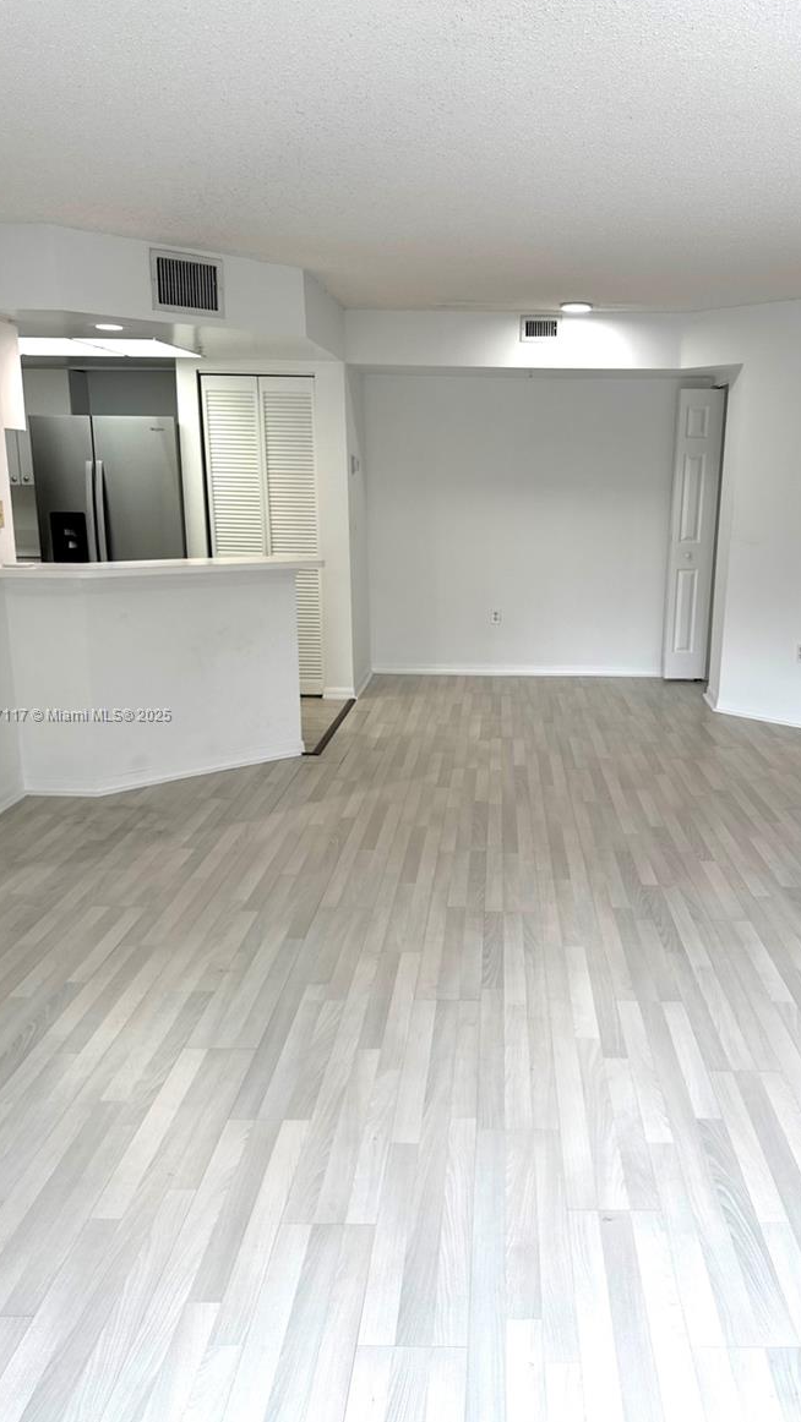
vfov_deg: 69.9
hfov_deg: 42.6
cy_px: 716
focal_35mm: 27
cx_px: 497
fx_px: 1019
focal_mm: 6.76
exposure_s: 1/174
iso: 64
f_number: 1.78
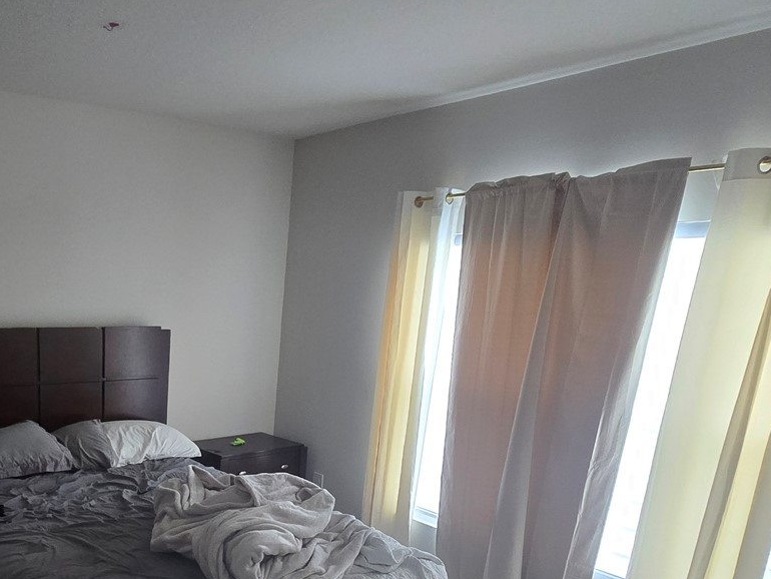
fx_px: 602
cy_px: 439
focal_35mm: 27
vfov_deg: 49.2
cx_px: 145
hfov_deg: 59.7
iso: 400
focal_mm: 2.2
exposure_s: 1/60
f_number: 2.2
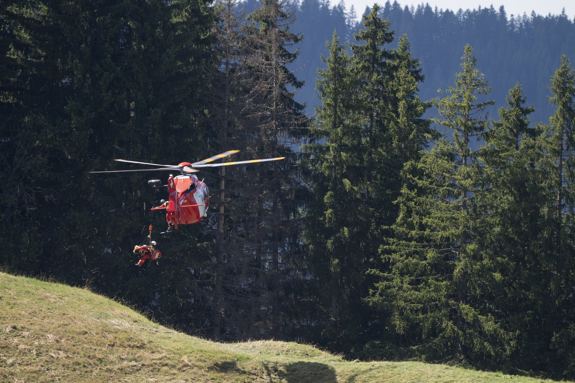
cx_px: 288
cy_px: 192
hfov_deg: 3.4
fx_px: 9583
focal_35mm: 600
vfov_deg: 2.3
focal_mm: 600
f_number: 6.3
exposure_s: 1/500
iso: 320
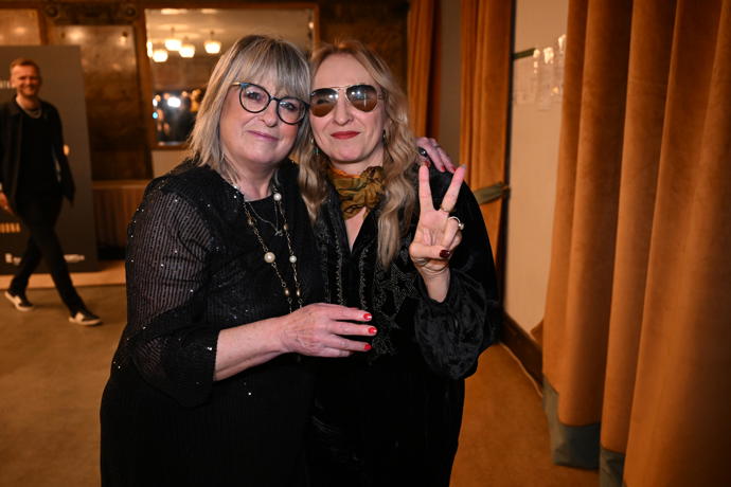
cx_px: 366
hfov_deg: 61.1
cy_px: 244
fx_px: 619
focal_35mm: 30
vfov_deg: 43.0
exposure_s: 1/160
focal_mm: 30.5
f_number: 3.5
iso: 2500
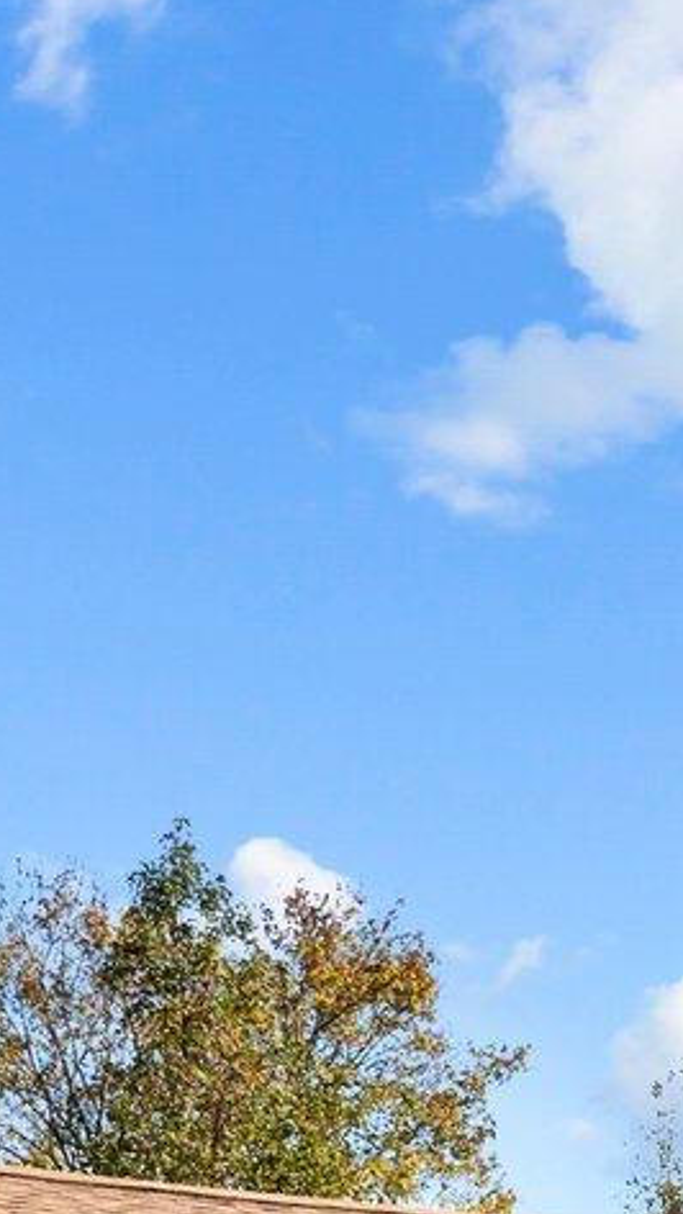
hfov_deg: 8.8
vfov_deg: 14.9
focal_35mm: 136
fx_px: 4379
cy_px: 1700
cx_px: 727
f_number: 7.1
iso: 80
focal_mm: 30
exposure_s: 1/160
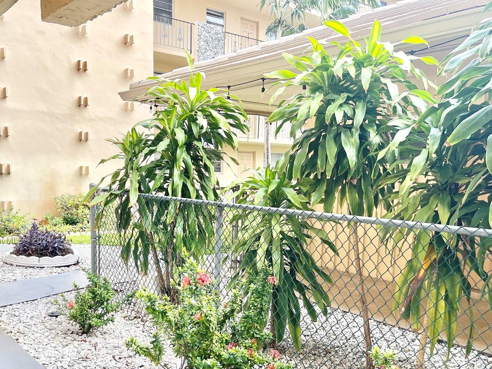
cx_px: 246
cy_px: 241
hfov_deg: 55.4
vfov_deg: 42.5
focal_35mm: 33
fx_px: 469
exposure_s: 1/223
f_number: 1.6
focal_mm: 5.1
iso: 32
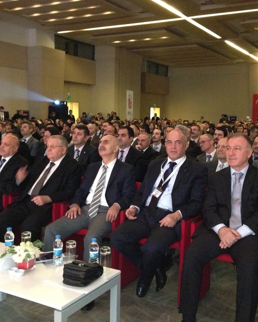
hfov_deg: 34.2
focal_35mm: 44
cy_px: 161
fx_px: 420
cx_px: 128
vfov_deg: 42.0
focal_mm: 4.13
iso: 800
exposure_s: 1/16
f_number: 2.4
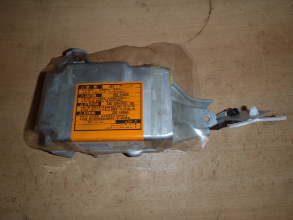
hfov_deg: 63.4
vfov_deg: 49.7
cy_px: 110
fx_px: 237
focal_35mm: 28
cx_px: 146
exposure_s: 1/30
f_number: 3.9
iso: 100
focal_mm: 5
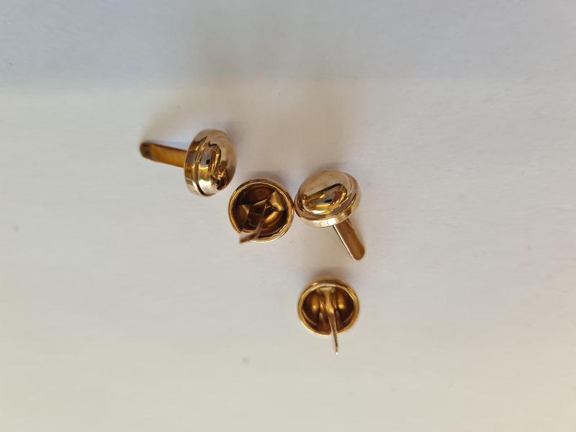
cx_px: 288
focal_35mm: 26
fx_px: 433
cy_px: 216
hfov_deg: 67.3
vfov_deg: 53.1
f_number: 1.8
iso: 64
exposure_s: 1/100
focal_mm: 5.4
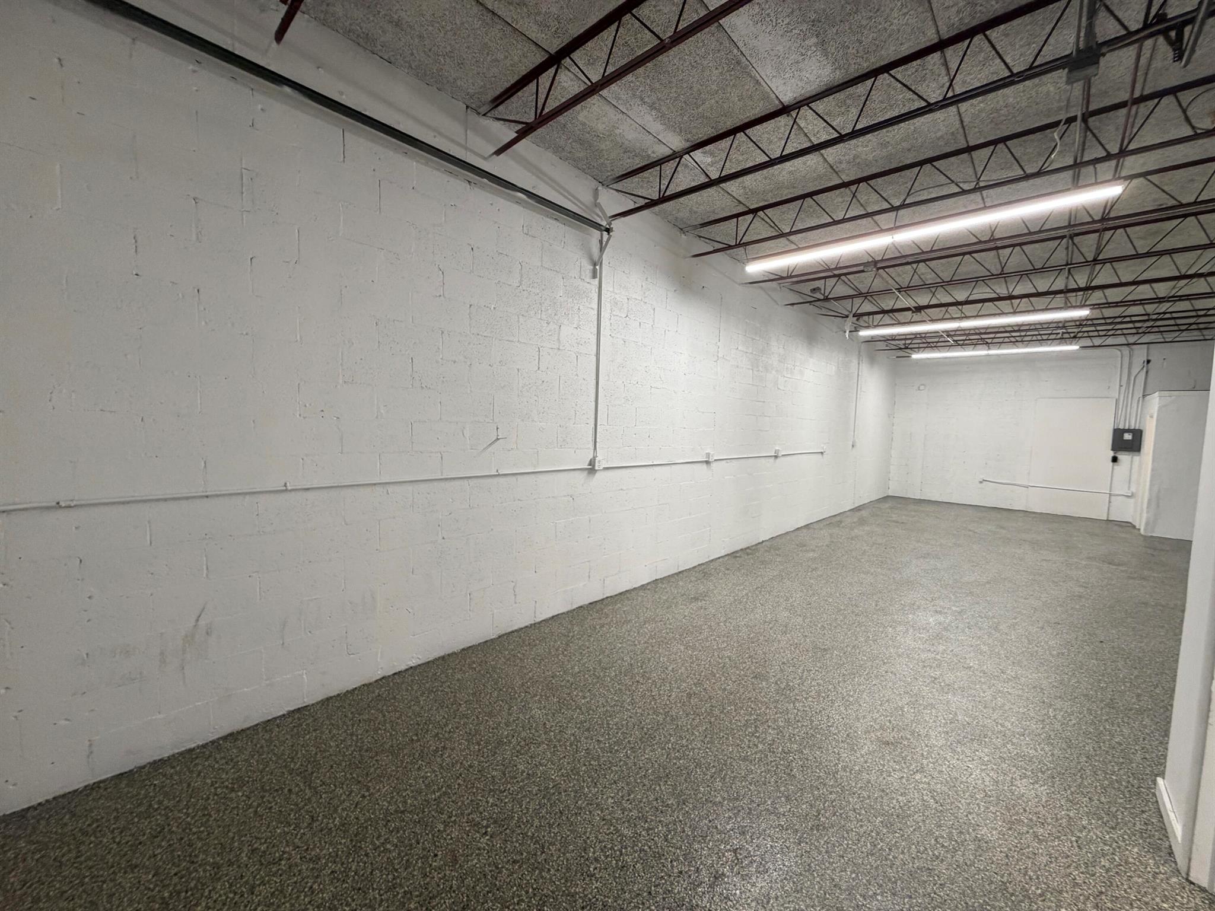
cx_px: 608
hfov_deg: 102.1
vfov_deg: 85.7
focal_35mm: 14
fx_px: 491
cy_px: 456
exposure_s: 1/120
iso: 250
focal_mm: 2.22
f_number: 2.2
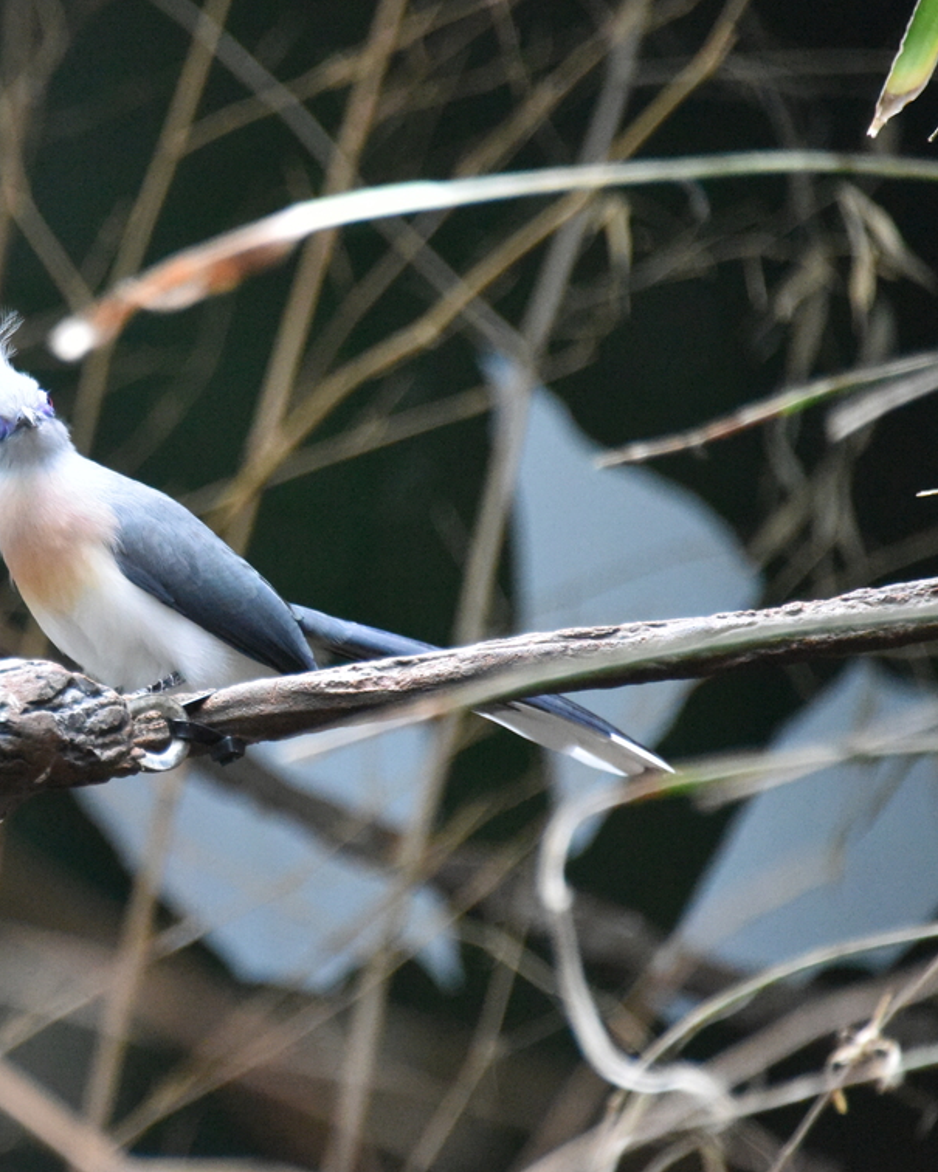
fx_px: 16549
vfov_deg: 4.1
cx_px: 22
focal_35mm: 477
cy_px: 538
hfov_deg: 3.2
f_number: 5.6
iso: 10000
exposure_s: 1/640
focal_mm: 300
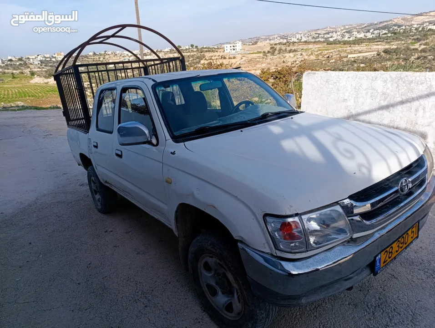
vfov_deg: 59.0
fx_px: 289
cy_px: 164
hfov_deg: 73.8
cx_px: 218
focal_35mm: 23
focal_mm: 6.14
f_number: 1.6
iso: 50
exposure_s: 1/613
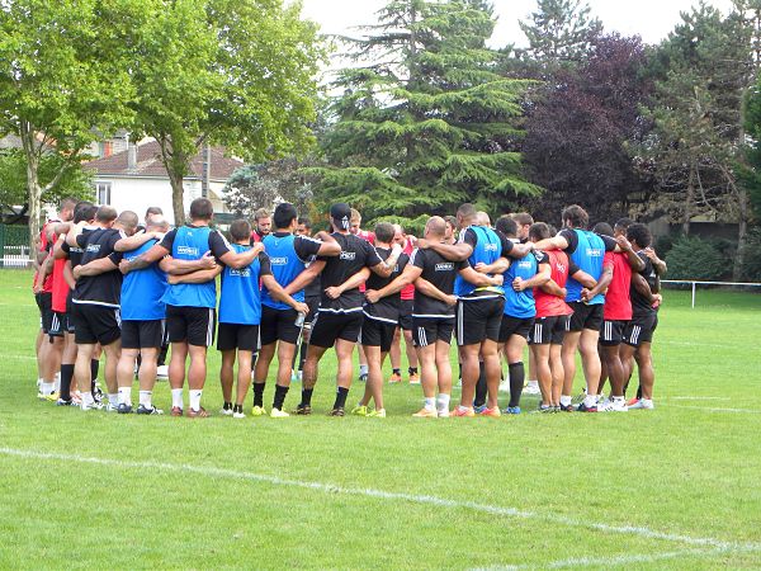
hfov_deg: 15.3
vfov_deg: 11.5
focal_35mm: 129
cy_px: 286
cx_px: 380
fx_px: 2836
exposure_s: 1/49.5
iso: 64
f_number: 4.5
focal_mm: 23
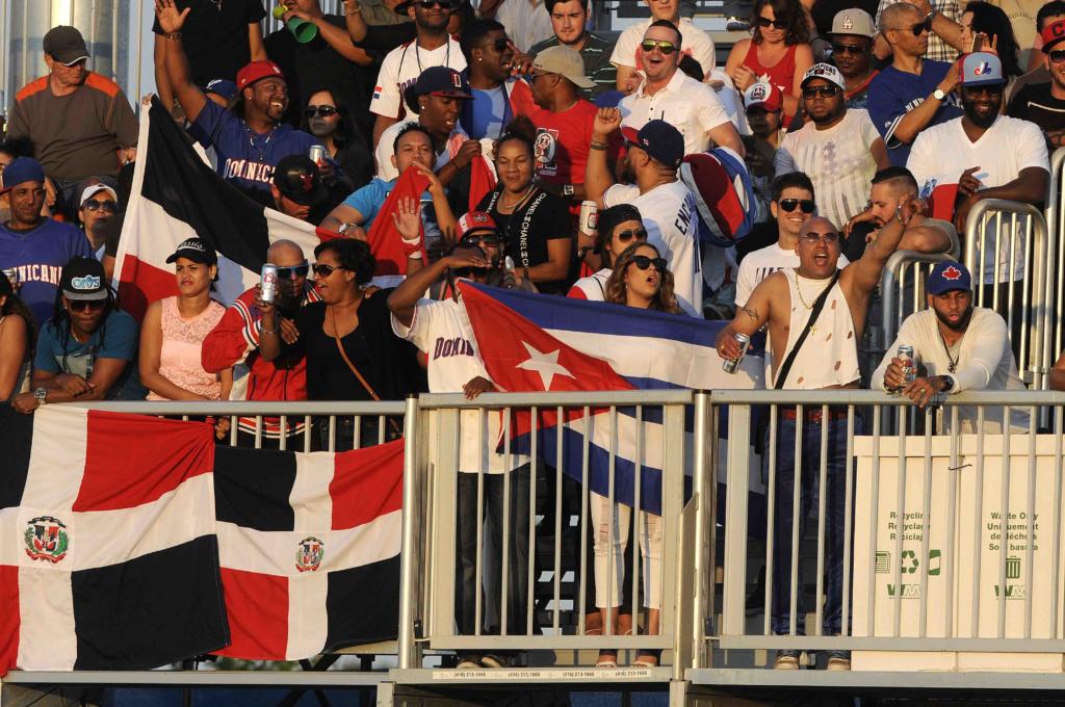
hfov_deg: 4.6
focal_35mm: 450
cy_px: 354
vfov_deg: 3.0
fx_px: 13295
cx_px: 532
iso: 400
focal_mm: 300
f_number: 5.6
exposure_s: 1/1600
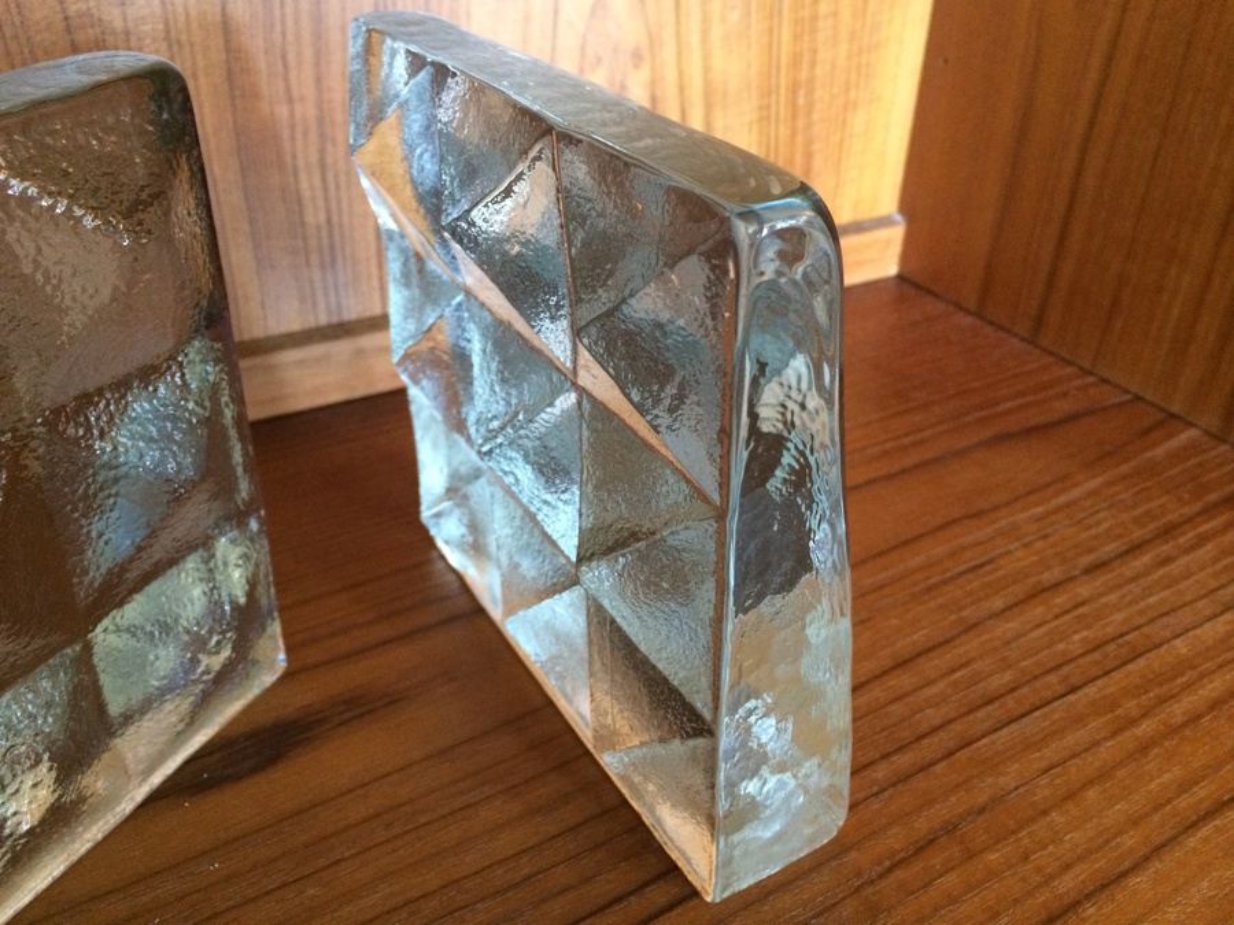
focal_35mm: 30
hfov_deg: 60.0
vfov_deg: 46.8
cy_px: 462
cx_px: 617
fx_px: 1069
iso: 320
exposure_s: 1/15
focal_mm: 4.12
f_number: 2.2
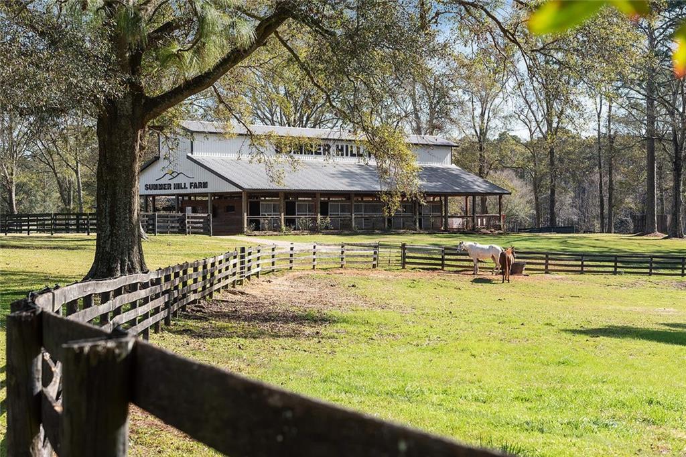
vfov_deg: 19.4
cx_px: 343
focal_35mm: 70
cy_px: 228
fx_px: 1333
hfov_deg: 28.9
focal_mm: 70
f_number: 8
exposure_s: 1/400
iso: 400
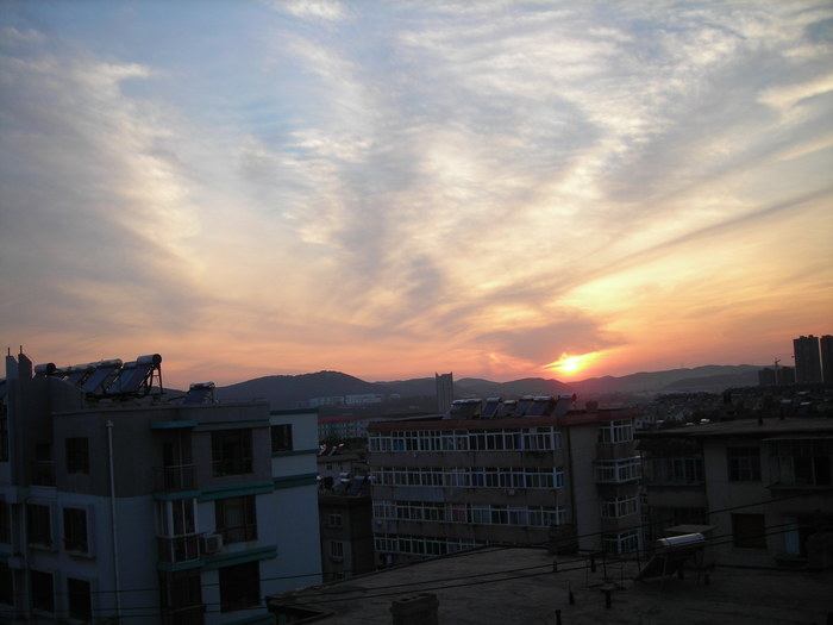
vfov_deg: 37.7
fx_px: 914
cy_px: 312
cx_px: 416
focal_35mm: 38
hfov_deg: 49.0
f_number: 3.2
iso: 50
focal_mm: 6.3
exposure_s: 1/95.1
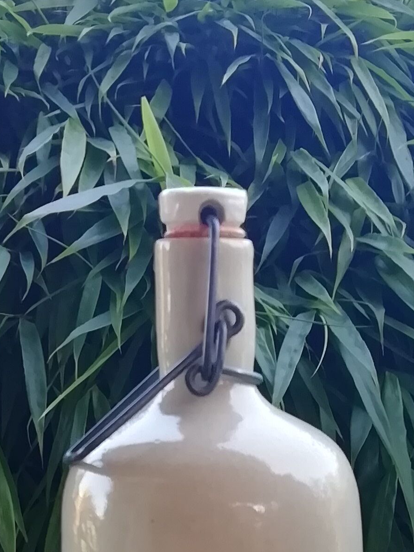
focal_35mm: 91
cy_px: 690
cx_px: 267
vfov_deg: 20.0
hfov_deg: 16.2
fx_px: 1452
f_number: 2.2
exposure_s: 1/100
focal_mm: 3.21
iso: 100
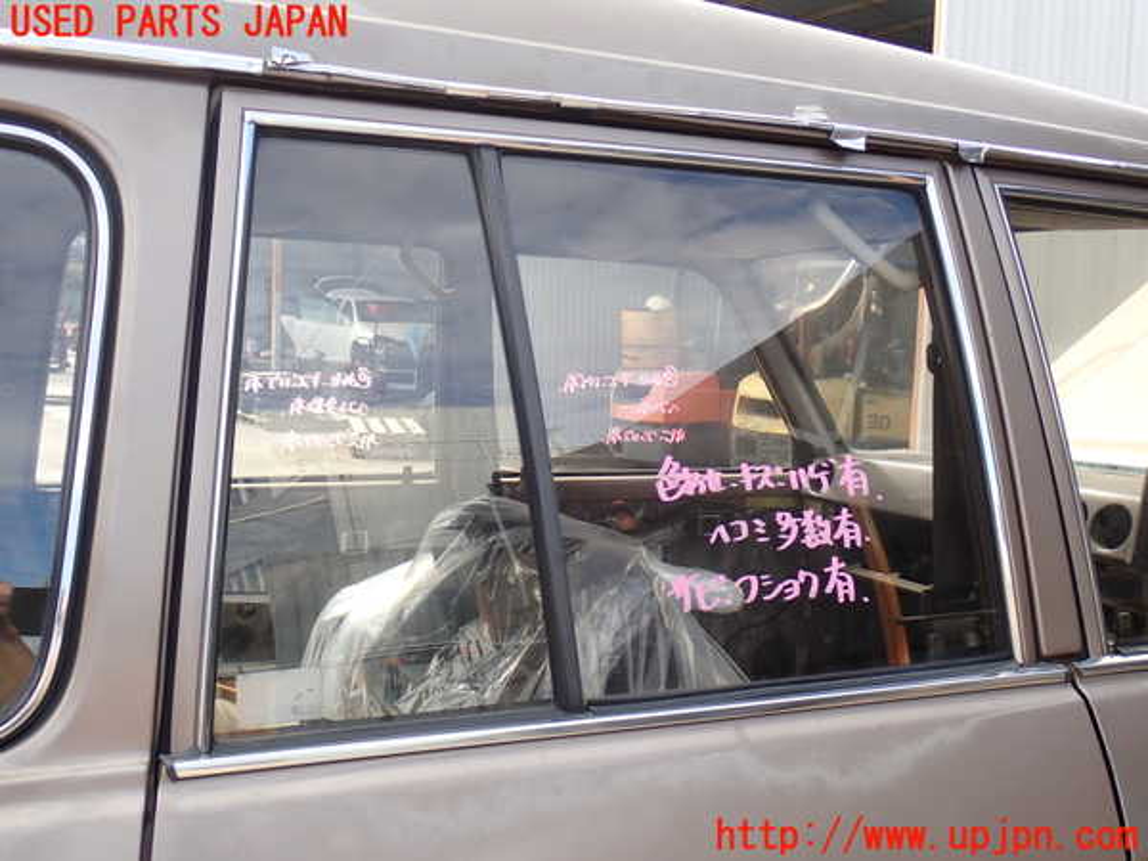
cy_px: 430
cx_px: 574
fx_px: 1360
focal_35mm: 41
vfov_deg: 35.1
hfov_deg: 45.8
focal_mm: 7.31
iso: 100
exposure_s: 1/160
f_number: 4
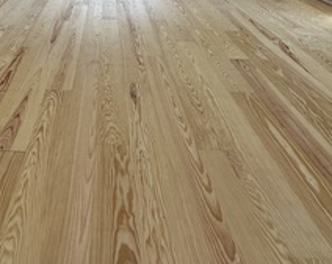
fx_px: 304
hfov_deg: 55.4
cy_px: -41
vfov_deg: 37.5
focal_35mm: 31
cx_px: 97
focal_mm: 2.22
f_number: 2.2
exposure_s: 1/104
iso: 40
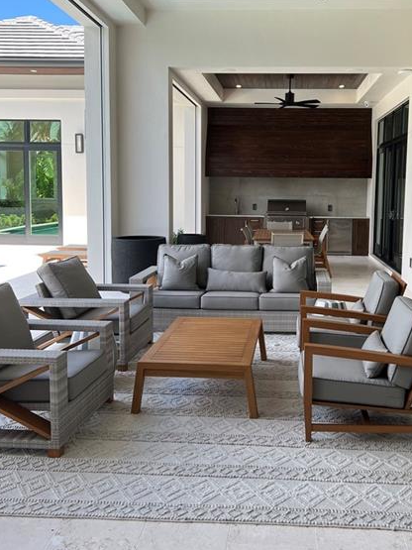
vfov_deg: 51.2
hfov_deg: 39.4
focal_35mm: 36
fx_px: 572
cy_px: 235
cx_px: 258
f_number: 1.5
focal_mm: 5.7
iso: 50
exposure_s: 1/658
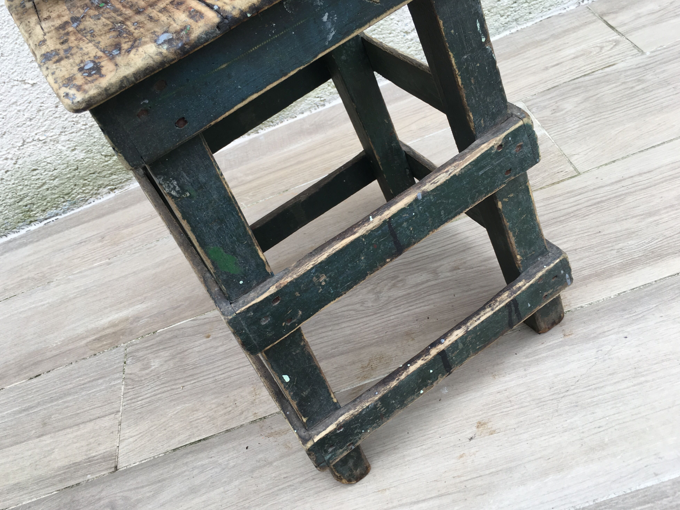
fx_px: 589
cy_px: 258
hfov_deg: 60.0
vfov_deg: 46.8
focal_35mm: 30
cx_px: 334
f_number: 2.2
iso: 25
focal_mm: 4.15
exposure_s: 1/123
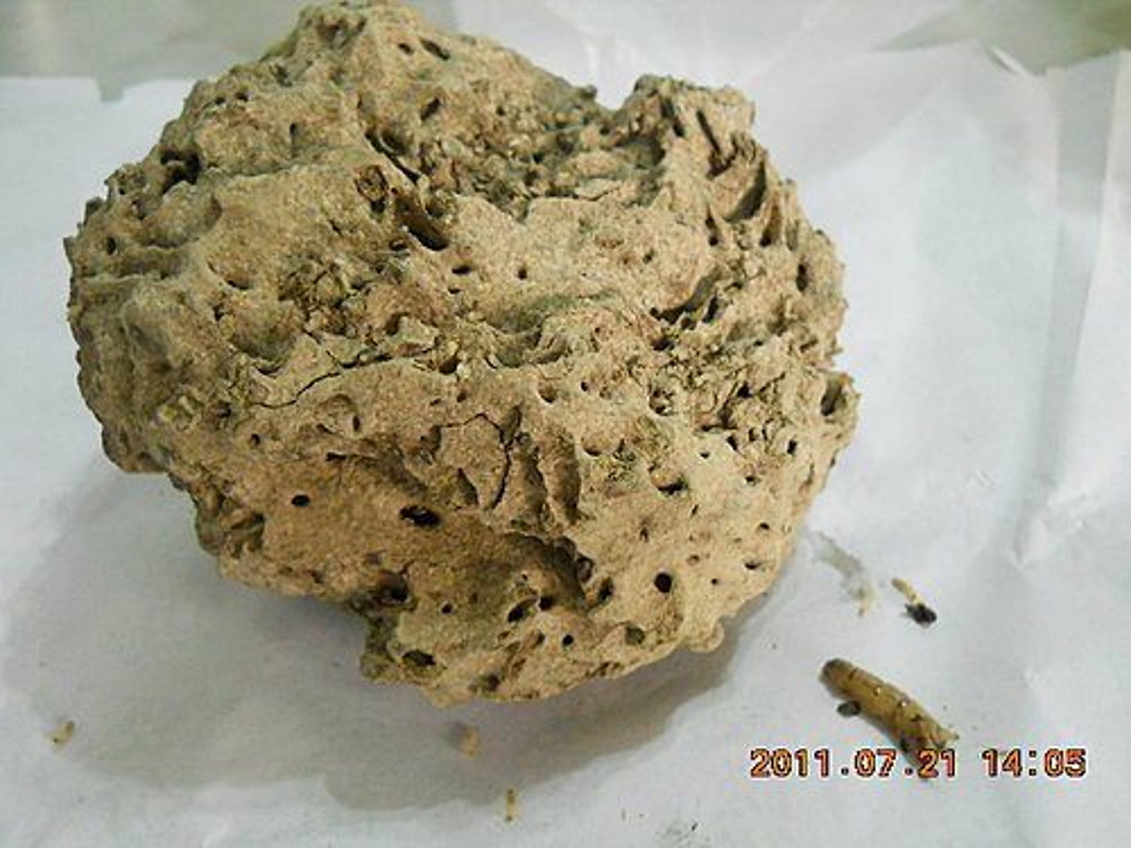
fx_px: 1340
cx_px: 566
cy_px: 424
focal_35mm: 41
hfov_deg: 45.8
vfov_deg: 35.1
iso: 400
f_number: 3.1
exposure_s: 1/25
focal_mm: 6.72
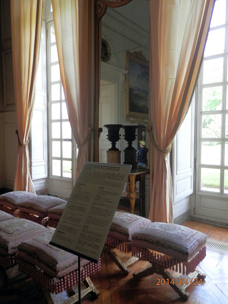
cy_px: 152
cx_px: 114
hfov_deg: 51.4
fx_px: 237
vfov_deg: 65.3
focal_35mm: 27
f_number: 3.2
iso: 100
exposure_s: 1/50
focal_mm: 5
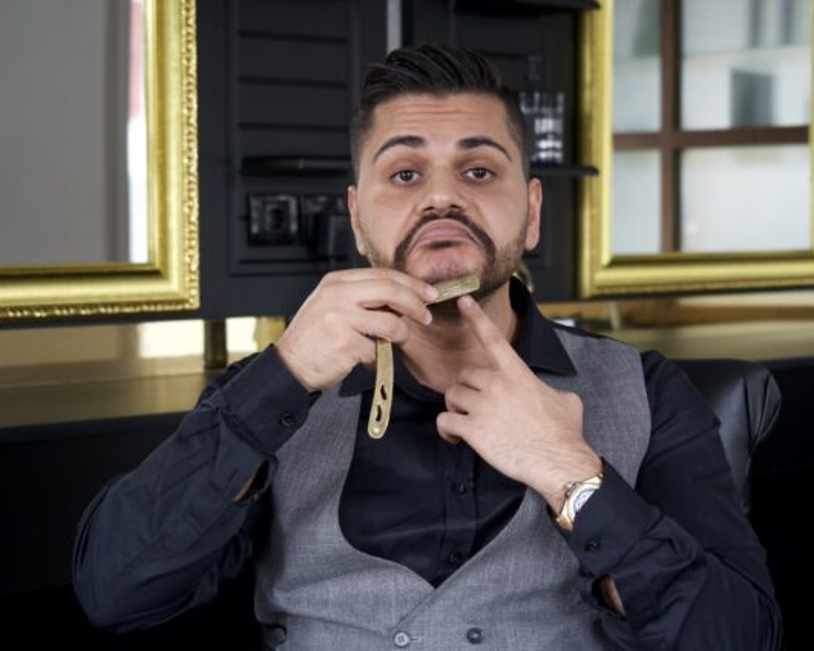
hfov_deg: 27.1
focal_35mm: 70
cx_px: 477
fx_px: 1687
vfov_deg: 21.9
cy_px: 329
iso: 1600
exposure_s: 1/160
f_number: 5
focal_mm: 61
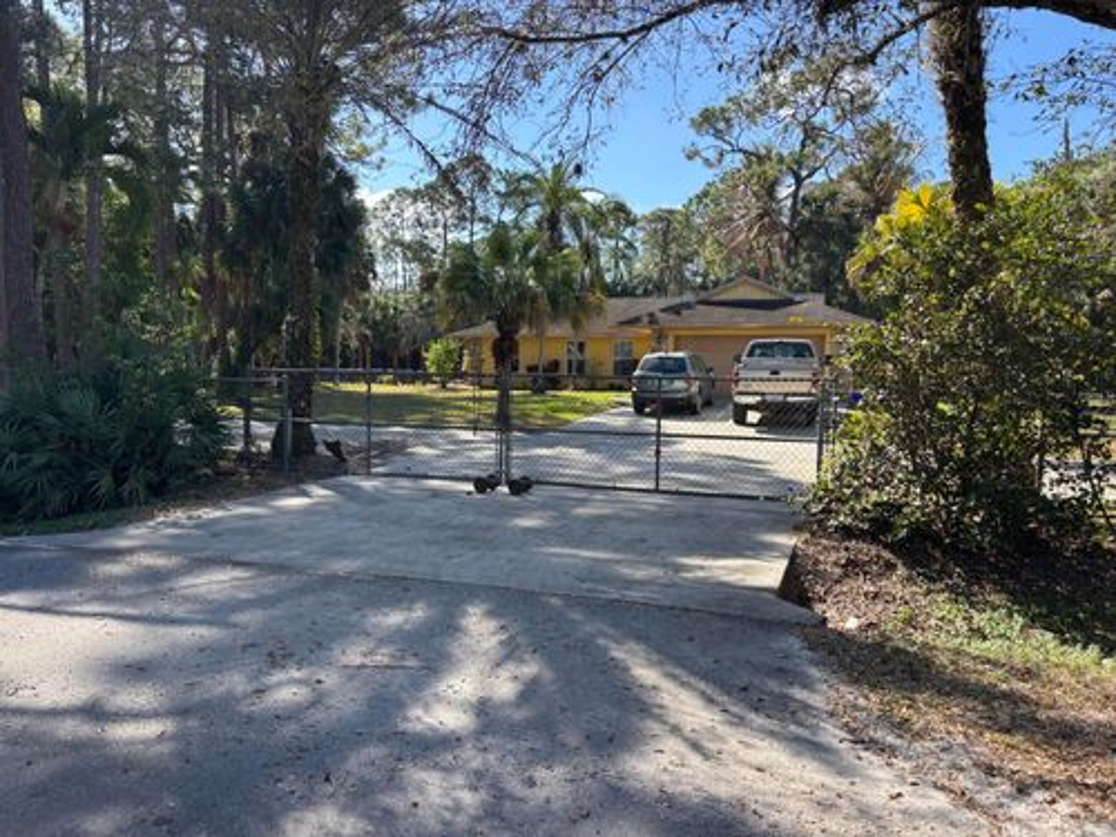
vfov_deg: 53.1
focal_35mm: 26
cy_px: 418
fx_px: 838
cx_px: 558
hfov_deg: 67.3
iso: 50
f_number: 1.6
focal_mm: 5.96
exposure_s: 1/1152
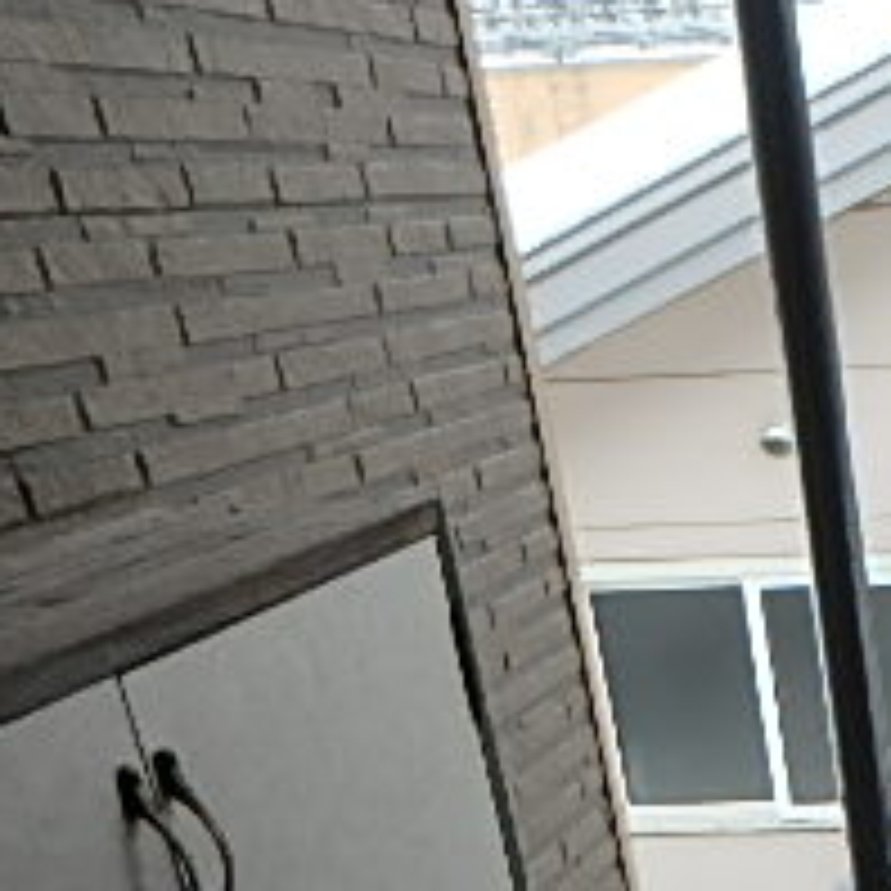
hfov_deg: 24.0
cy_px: 1071
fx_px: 1747
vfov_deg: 25.6
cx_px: 1242
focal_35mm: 60
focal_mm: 3.7
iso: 125
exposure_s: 1/100
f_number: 3.5
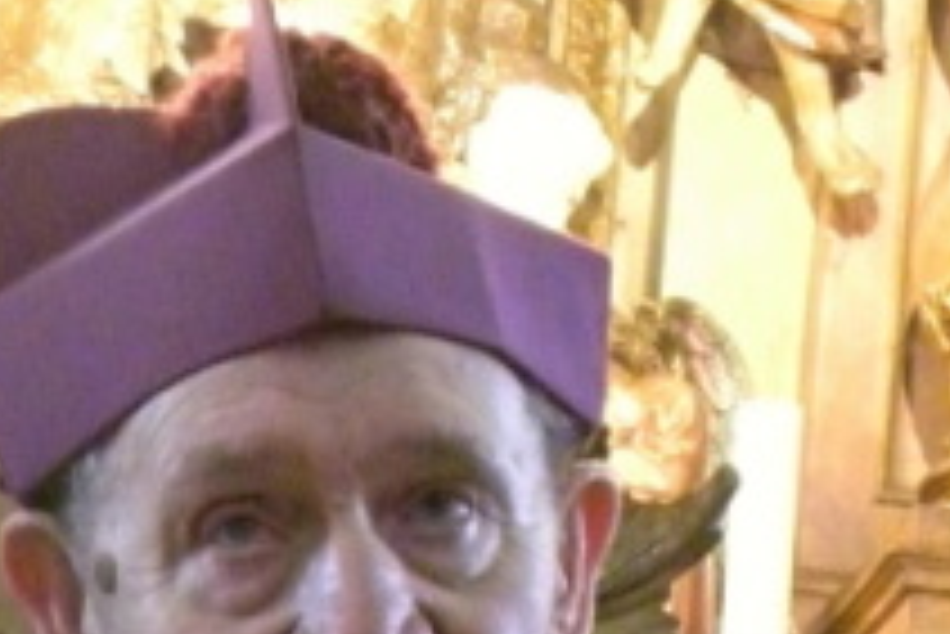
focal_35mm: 246
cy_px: 1234
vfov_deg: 5.5
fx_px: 6496
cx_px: 275
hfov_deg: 8.4
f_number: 4
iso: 800
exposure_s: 1/5.6
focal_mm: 13.4
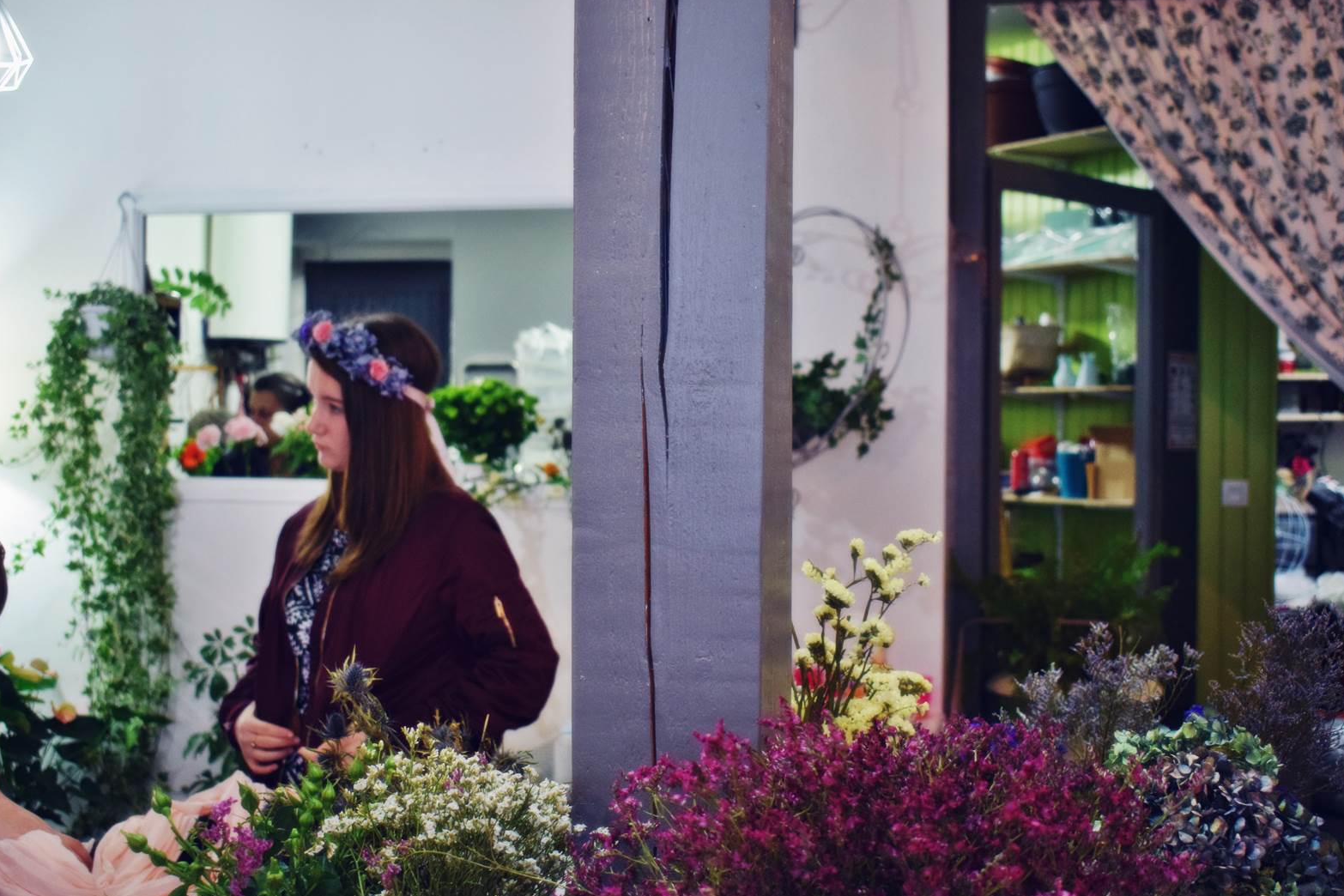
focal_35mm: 48
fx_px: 1774
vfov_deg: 28.4
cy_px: 440
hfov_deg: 41.5
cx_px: 683
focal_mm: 31
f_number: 4.2
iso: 2000
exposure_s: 1/60
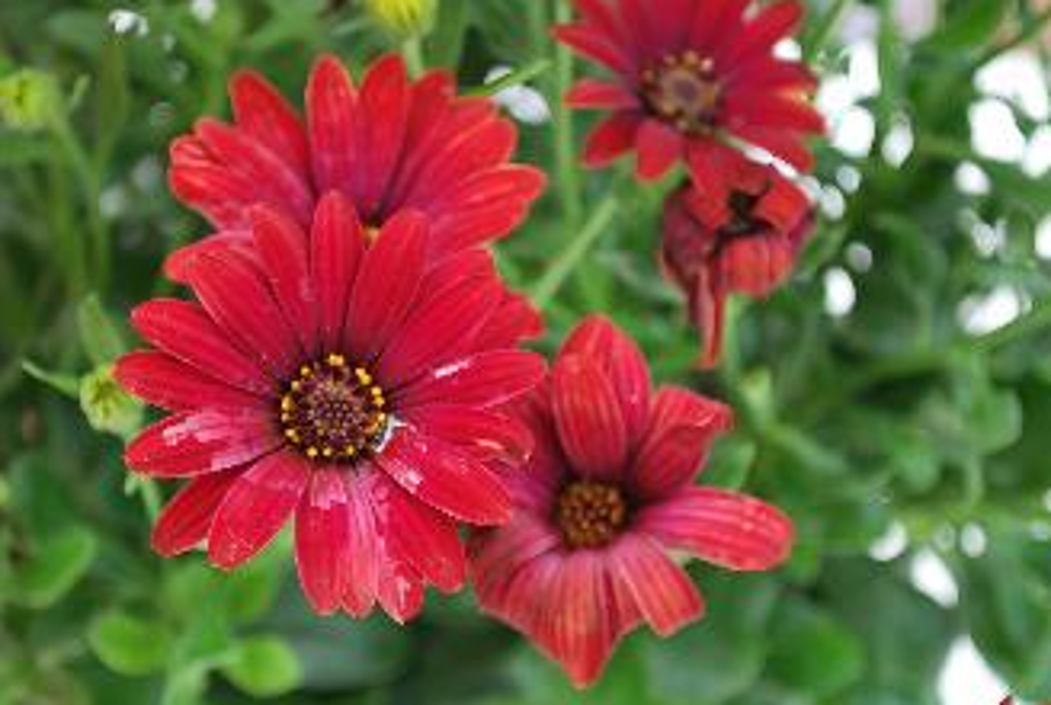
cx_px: 484
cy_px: 372
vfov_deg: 13.7
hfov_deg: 20.2
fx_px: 2943
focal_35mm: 101
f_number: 5.6
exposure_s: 1/60
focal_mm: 55
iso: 200
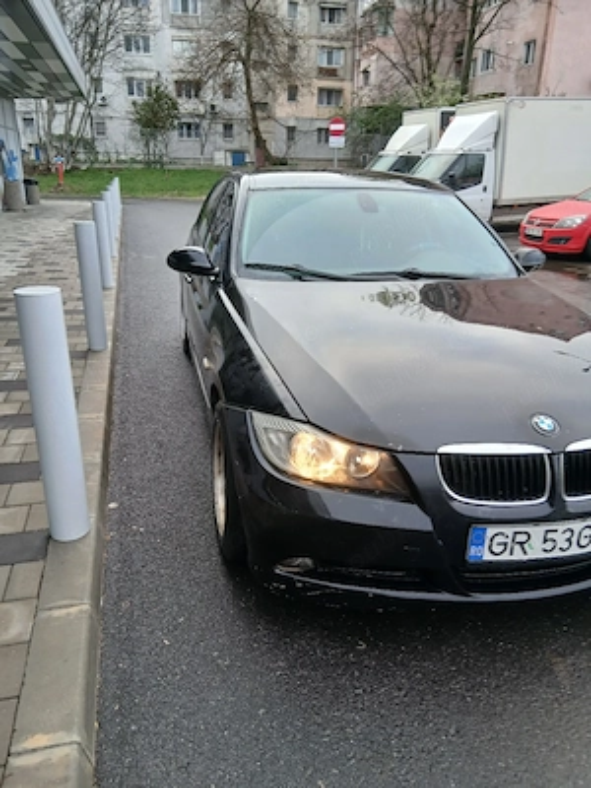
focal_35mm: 26
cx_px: 296
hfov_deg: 53.1
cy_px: 394
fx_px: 592
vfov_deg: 67.3
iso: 25
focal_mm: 3.98
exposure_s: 1/50.3
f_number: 1.8
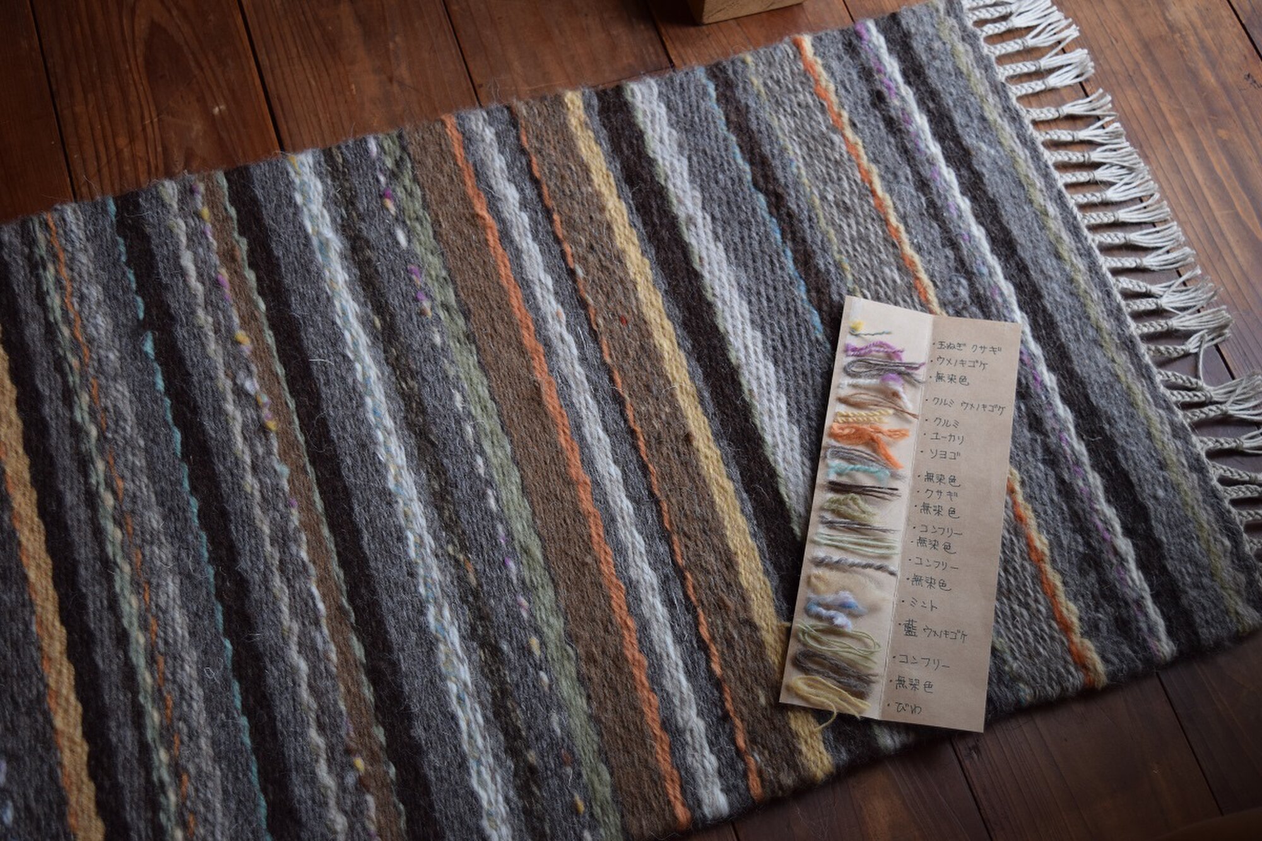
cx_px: 631
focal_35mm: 46
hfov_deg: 42.3
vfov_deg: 28.9
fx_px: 1630
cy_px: 420
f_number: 4.5
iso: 400
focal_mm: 31
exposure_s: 1/80
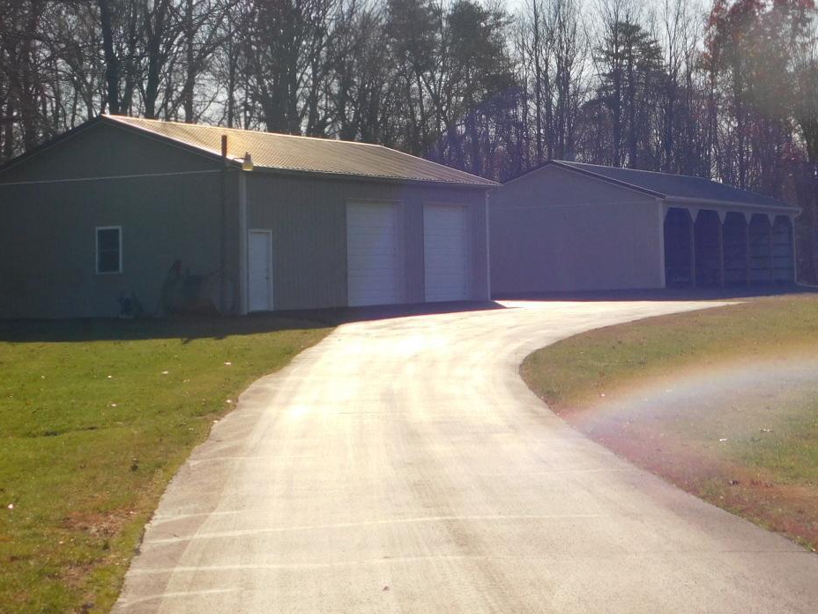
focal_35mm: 69
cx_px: 562
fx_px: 1631
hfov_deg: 27.9
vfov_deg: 21.2
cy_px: 177
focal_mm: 7.1
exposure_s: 1/500
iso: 125
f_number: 7.2
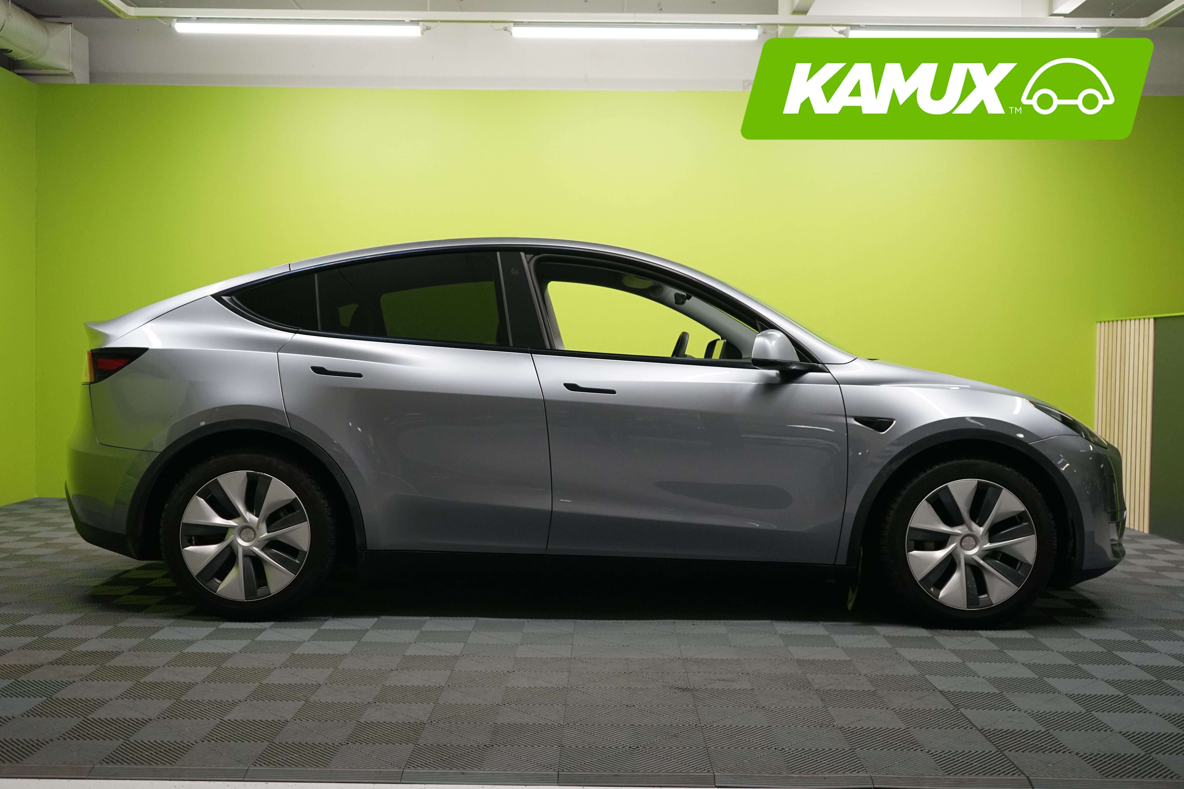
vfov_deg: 37.9
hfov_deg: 54.4
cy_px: 394
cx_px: 592
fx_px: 1151
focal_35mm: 35
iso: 1600
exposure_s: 1/50
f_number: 4
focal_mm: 35
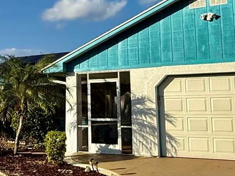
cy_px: 50
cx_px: 52
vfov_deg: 23.9
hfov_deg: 31.0
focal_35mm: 61
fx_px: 414
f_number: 2.2
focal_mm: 2.22
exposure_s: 1/2506
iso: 50
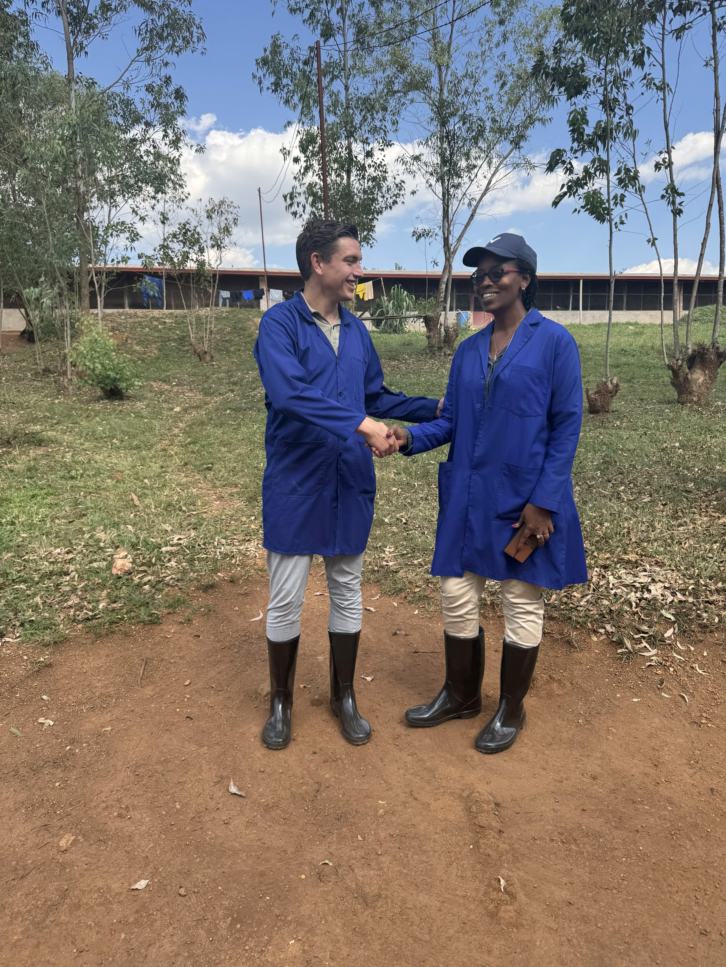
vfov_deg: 71.6
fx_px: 671
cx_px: 363
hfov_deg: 56.8
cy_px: 484
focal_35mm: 24
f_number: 1.78
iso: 80
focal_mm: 6.76
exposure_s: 1/1339
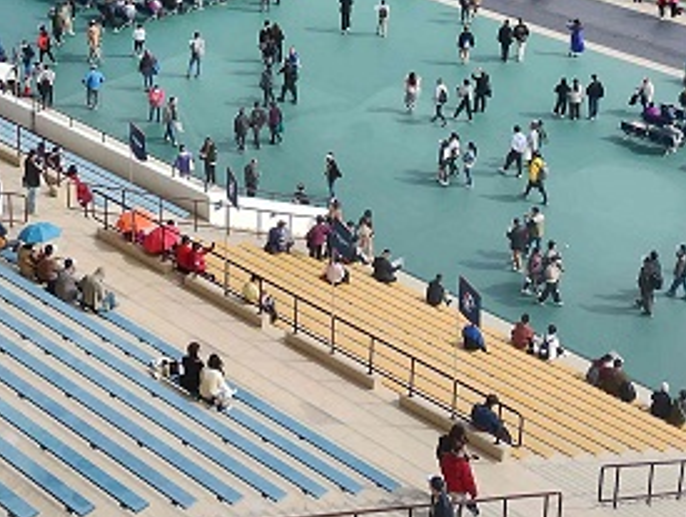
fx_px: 1210
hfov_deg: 30.9
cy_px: -25
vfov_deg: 22.9
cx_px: 145
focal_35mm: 61
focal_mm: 4.27
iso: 100
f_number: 1.8
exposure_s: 1/360
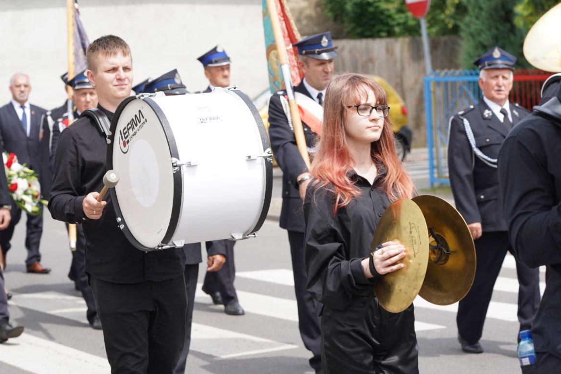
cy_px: 198
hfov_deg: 17.3
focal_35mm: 118
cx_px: 263
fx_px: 1838
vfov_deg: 11.6
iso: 100
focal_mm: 105
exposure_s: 1/200
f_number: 5.6
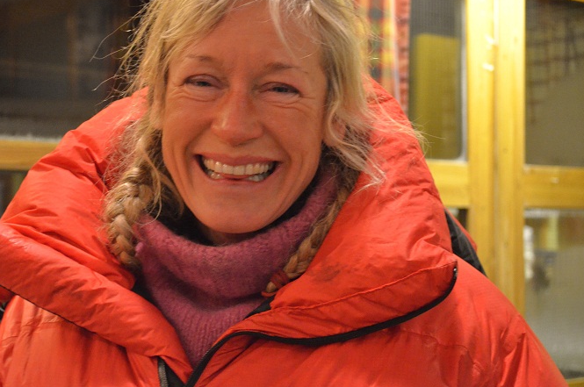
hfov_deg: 29.6
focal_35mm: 68
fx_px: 1101
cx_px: 227
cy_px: 169
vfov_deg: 19.9
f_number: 5
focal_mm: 36
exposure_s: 1/30
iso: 3200
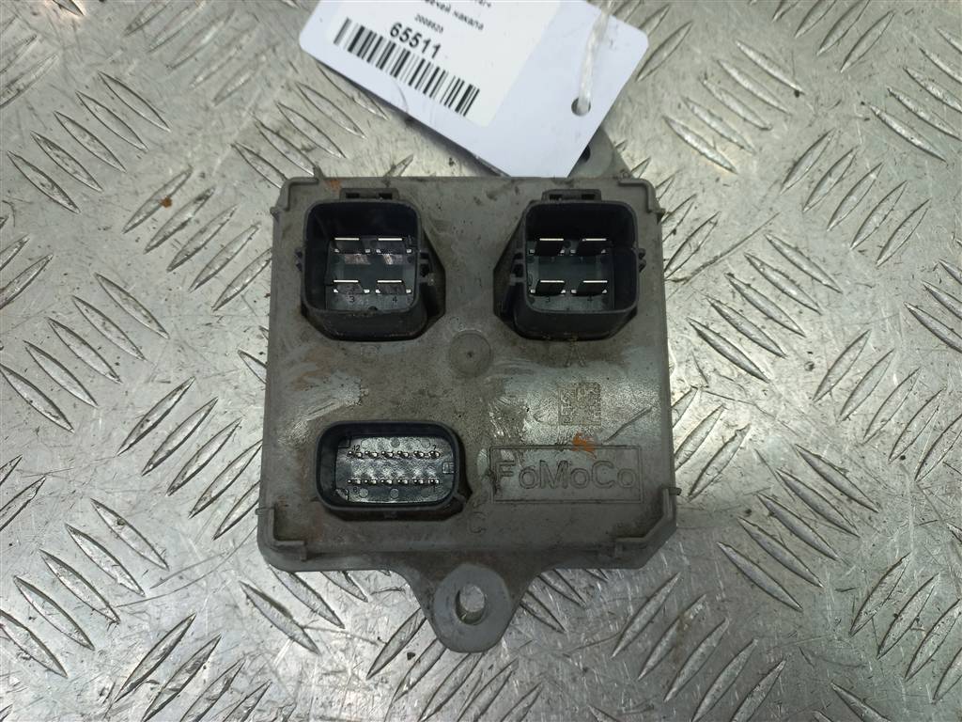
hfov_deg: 69.4
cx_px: 481
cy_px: 361
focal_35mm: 25
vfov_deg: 54.9
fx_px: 695
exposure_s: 1/50
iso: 50
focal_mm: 4.6
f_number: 1.8
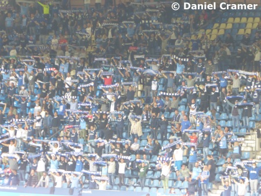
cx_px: 130
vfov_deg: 5.0
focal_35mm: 300
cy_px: 98
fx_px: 2263
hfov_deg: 6.6
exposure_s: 1/8
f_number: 5.8
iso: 500
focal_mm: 53.8
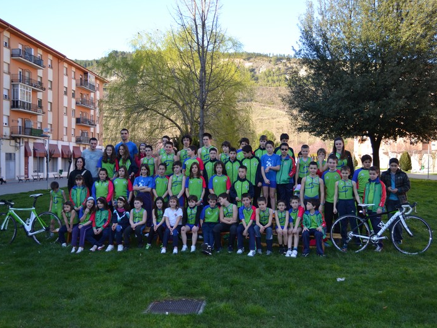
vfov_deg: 39.7
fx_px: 455
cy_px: 164
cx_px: 210
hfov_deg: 51.3
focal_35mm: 36
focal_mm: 22
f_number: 4
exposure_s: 1/160
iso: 100
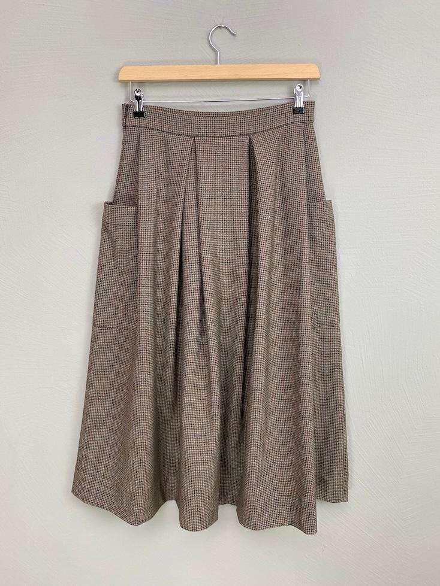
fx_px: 441
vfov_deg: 67.3
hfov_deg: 53.1
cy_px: 293
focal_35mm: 26
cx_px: 220
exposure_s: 1/100
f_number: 1.8
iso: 100
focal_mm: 4.25
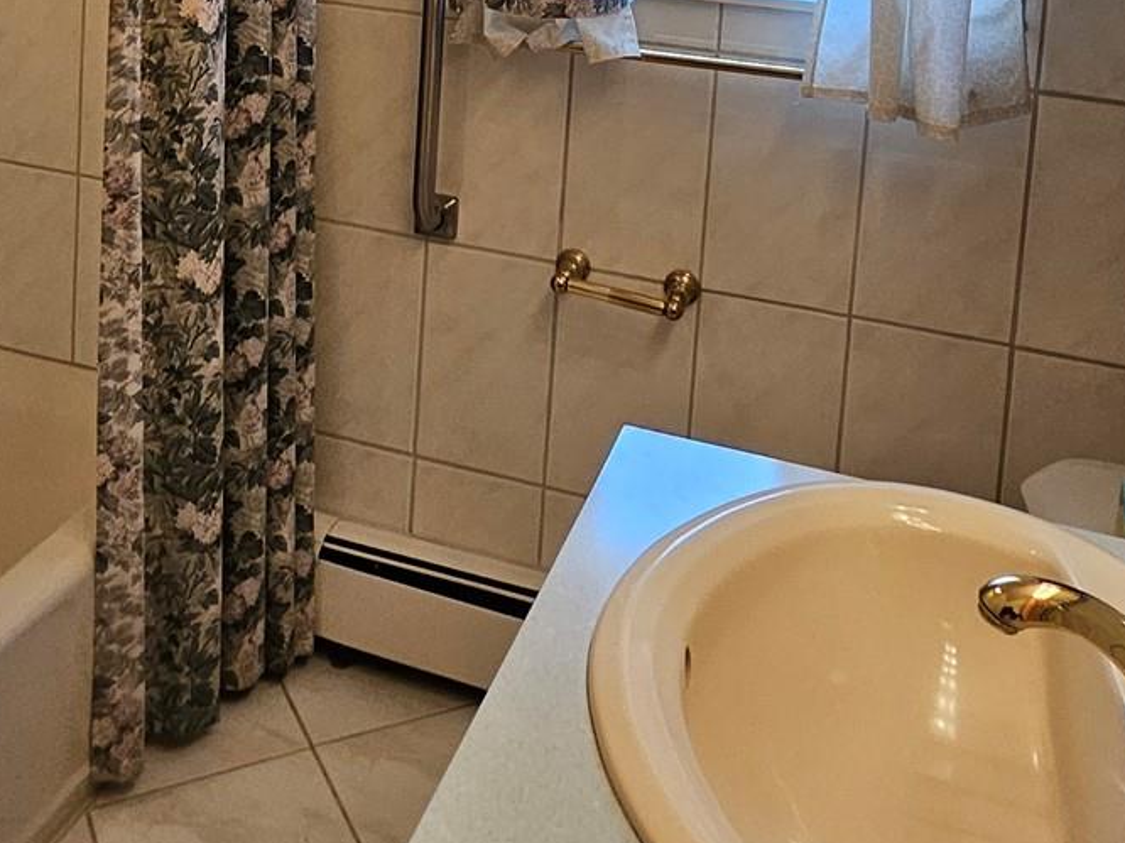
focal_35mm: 40
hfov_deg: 46.7
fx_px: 1300
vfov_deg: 31.3
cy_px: -118
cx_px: 475
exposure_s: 1/60
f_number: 2.2
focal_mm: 1.7
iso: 80
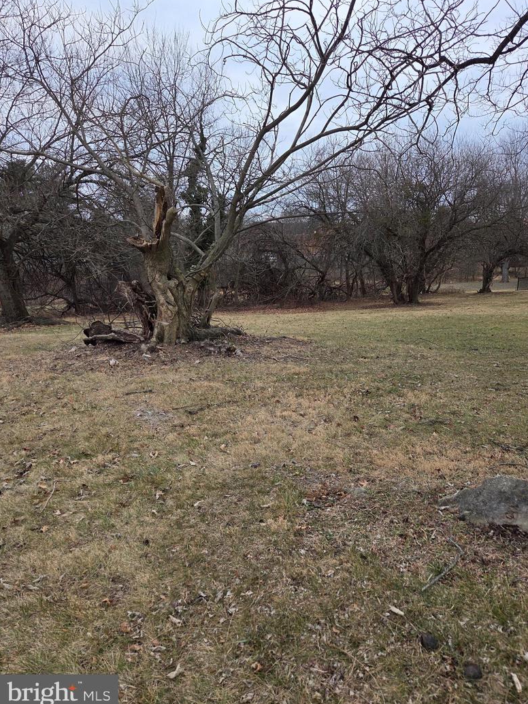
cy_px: 346
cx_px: 274
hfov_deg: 56.8
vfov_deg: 71.6
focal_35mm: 24
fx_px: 488
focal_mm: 5.4
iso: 50
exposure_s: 1/180
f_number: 1.8
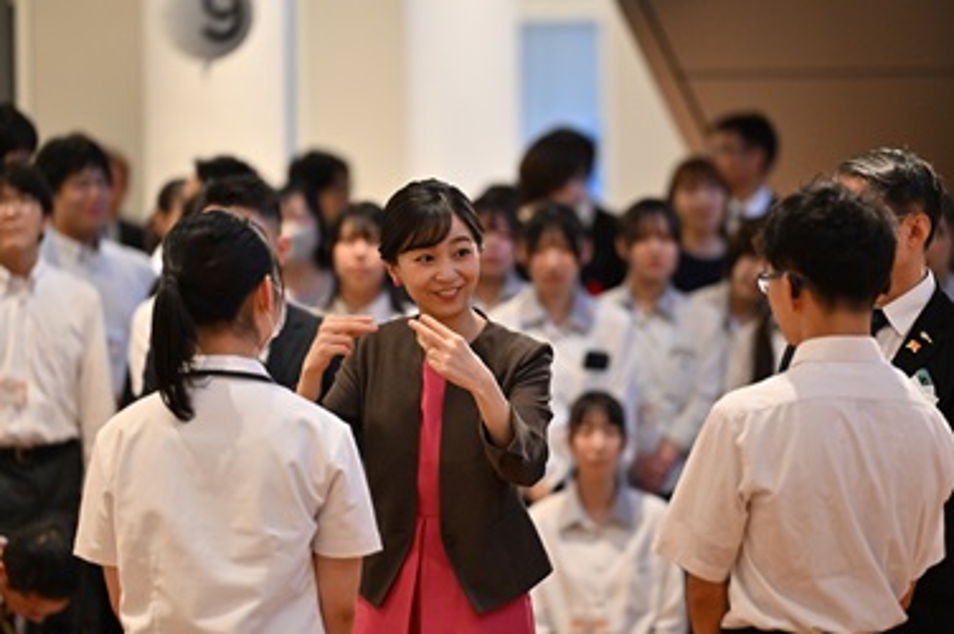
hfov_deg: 9.7
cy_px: 304
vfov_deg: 6.4
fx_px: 5639
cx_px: 467
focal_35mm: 213
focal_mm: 200
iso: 4000
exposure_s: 1/250
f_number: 3.2
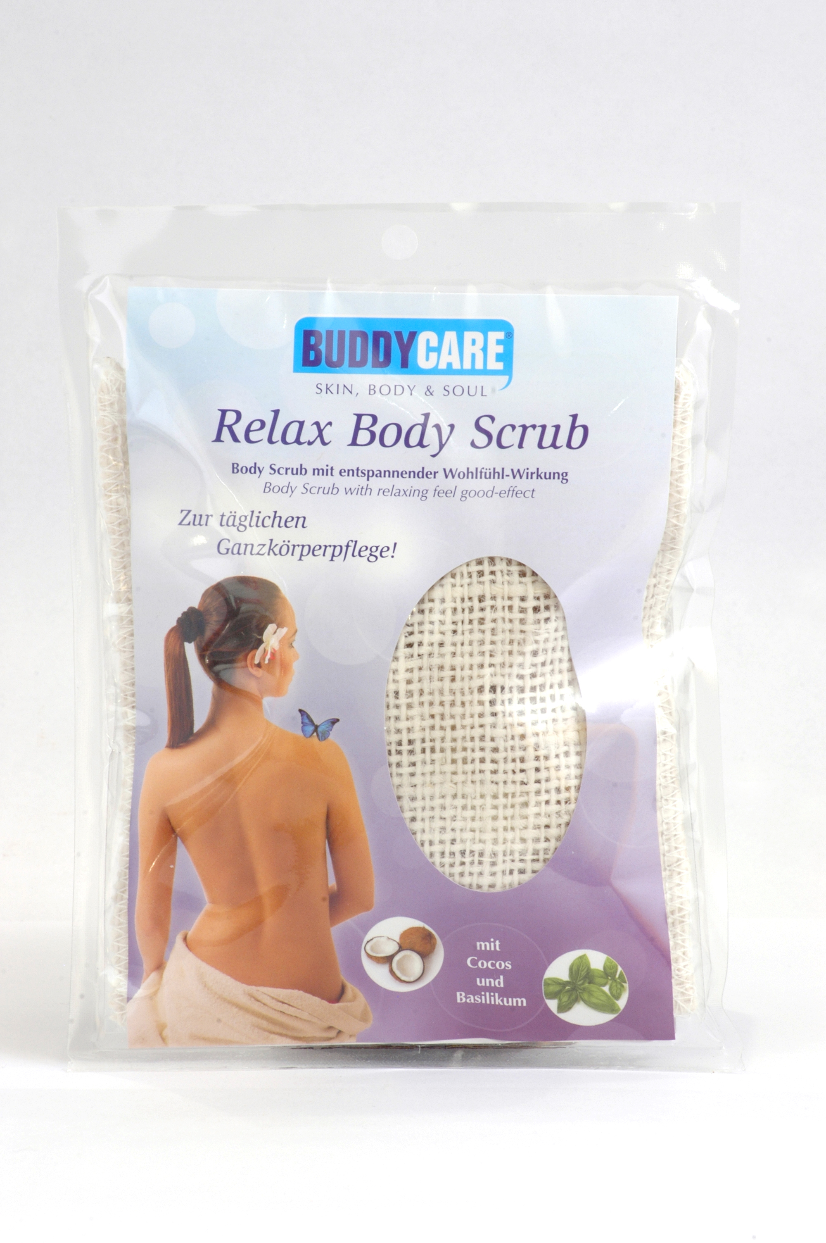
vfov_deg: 8.9
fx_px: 8016
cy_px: 622
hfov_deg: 5.9
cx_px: 413
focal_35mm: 232
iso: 200
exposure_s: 1/1.6
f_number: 25
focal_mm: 155
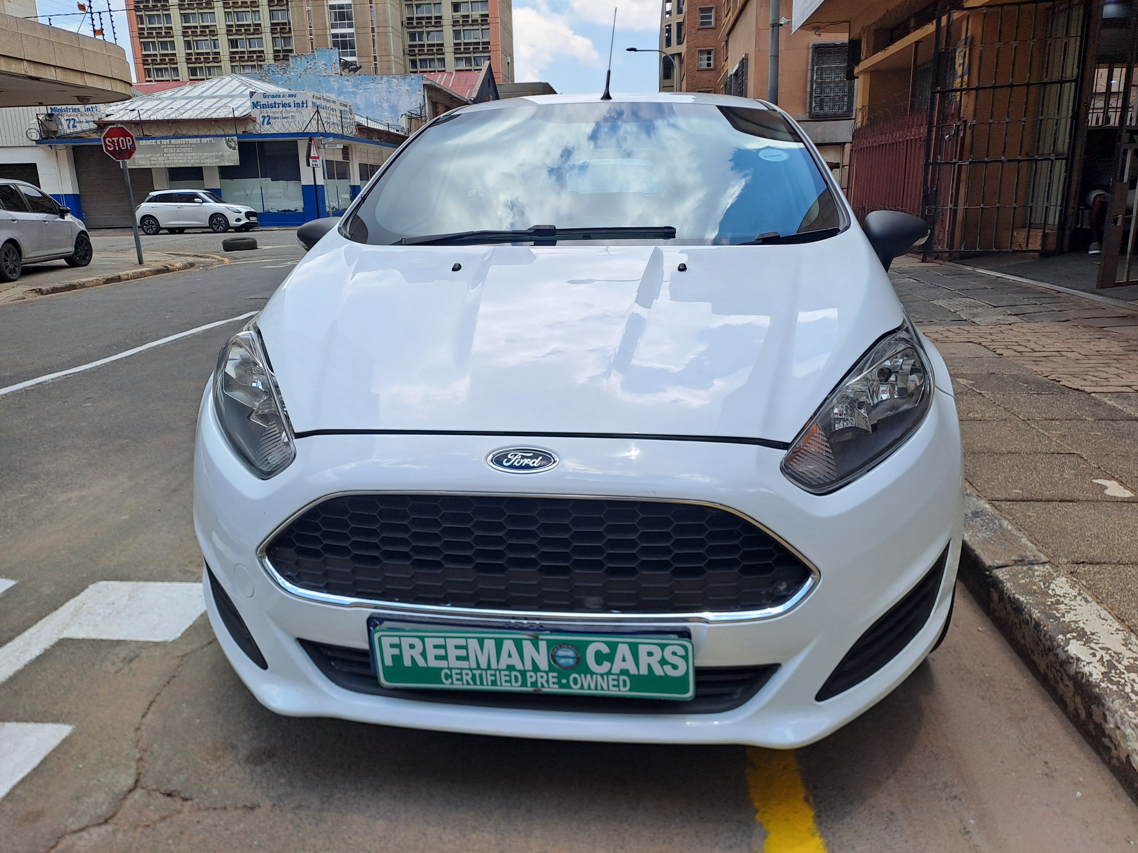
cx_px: 569
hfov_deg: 69.4
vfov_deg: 54.9
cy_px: 426
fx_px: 822
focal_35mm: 25
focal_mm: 4.65
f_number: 1.8
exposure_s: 1/1041
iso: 32
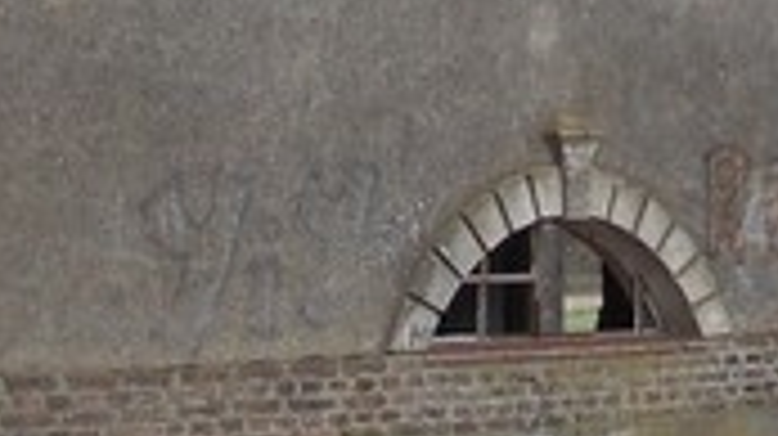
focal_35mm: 183
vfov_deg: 6.6
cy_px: -58
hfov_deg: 11.8
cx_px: 454
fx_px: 3772
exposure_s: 1/160
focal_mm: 5.3
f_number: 3.1
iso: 80
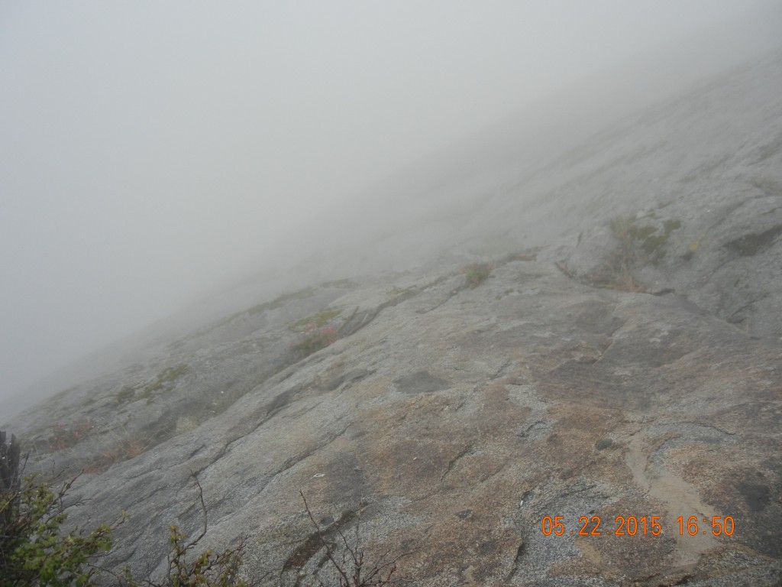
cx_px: 391
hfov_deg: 54.0
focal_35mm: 34
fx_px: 768
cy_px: 294
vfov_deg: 41.8
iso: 160
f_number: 3.6
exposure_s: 1/612
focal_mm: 6.2
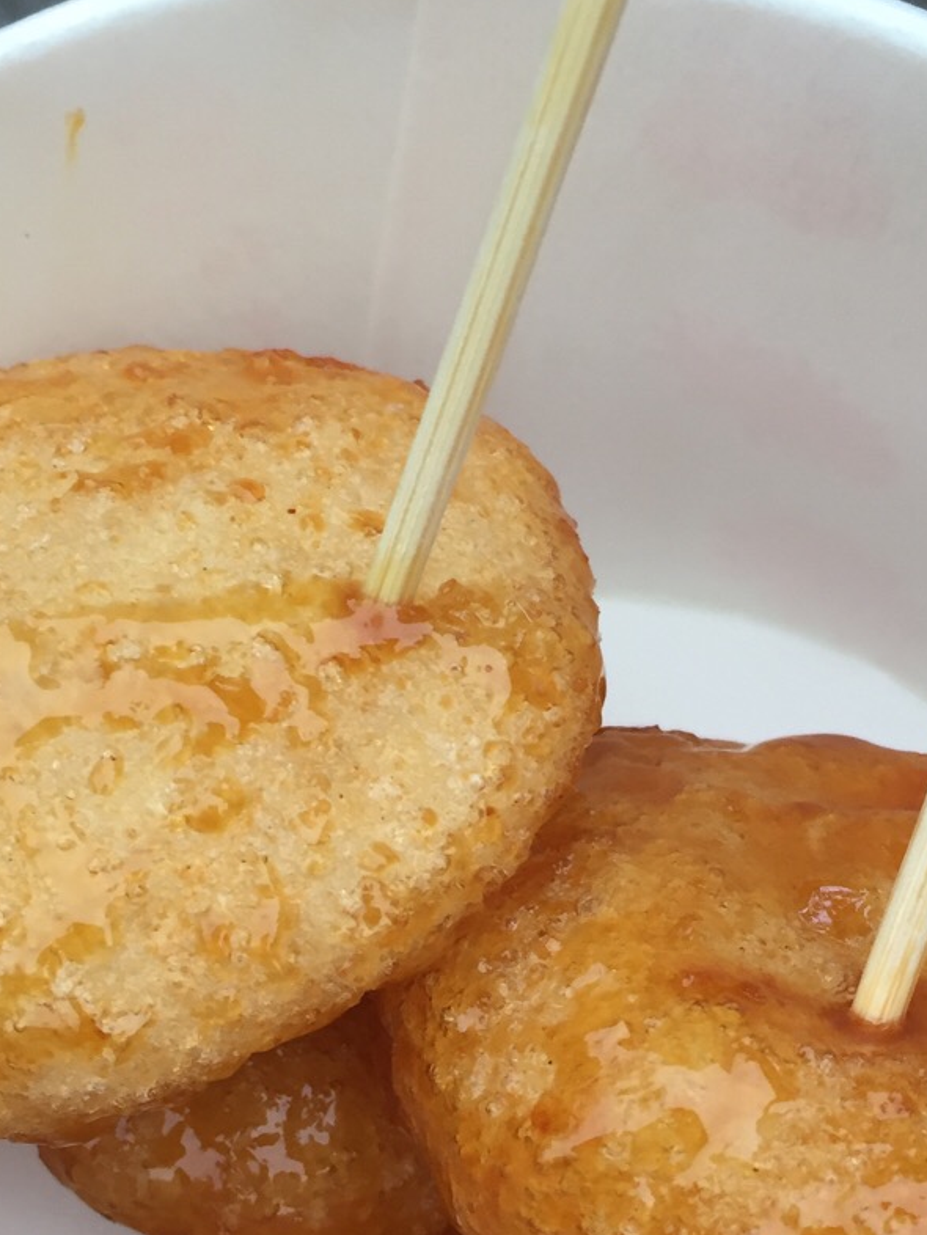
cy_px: 800
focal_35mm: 59
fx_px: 2106
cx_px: 580
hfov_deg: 24.8
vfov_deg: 32.5
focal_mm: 4.15
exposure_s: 1/33
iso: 32
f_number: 2.2
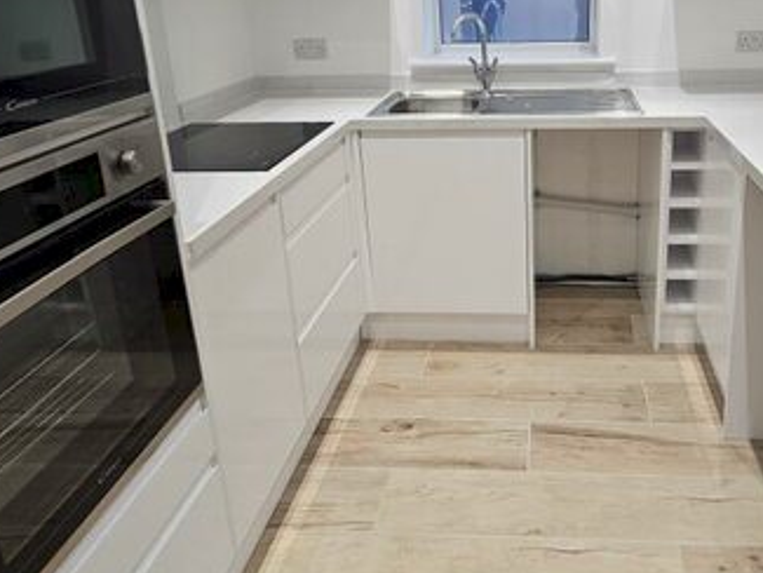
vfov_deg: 48.7
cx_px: 524
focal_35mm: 28
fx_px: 617
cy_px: 180
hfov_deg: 61.5
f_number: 2.2
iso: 100
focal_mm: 2.2
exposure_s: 1/50
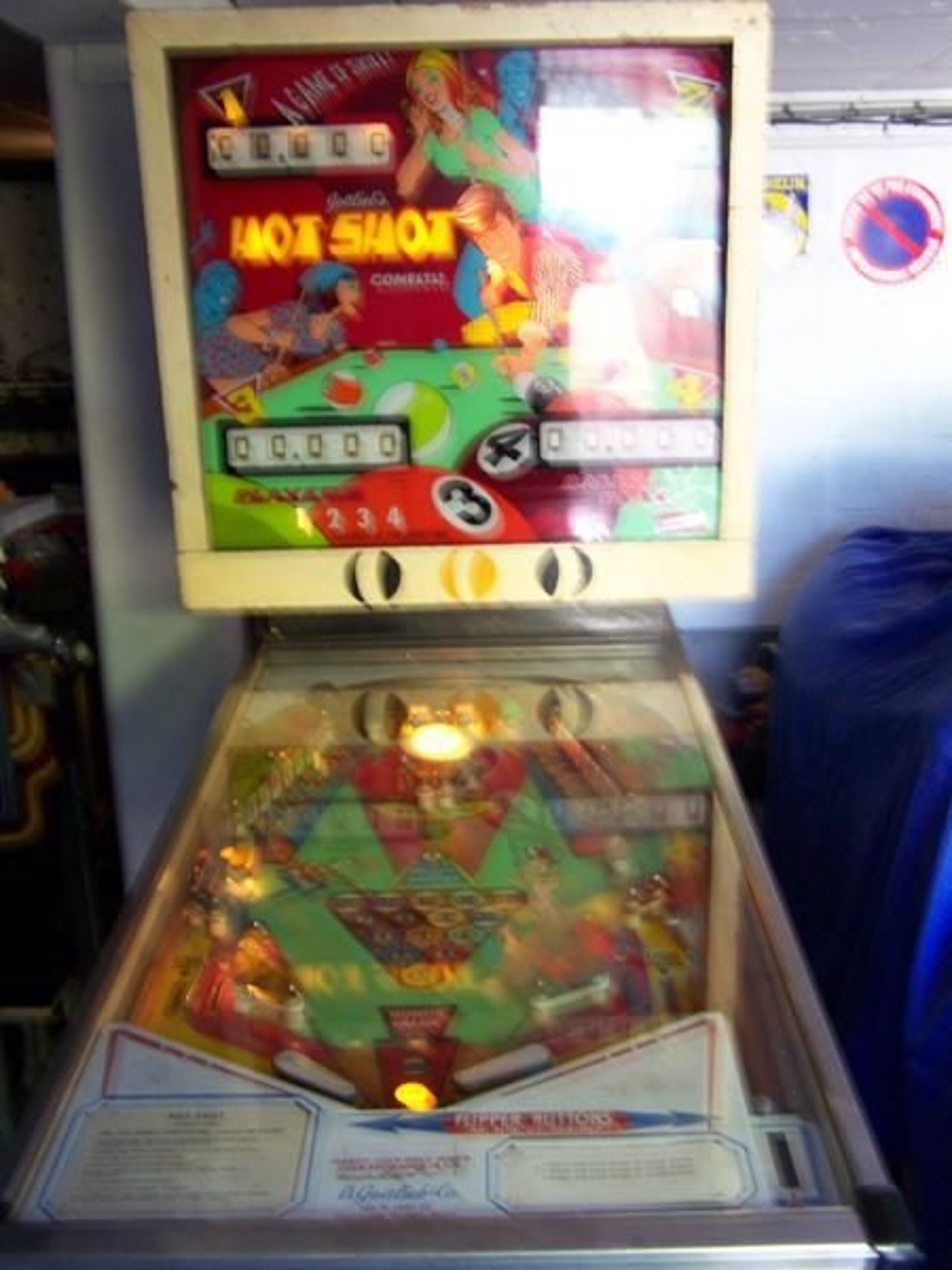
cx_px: 476
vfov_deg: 49.0
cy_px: 635
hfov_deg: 37.7
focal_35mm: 38
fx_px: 1393
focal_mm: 6.3
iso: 160
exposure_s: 1/10
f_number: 2.8
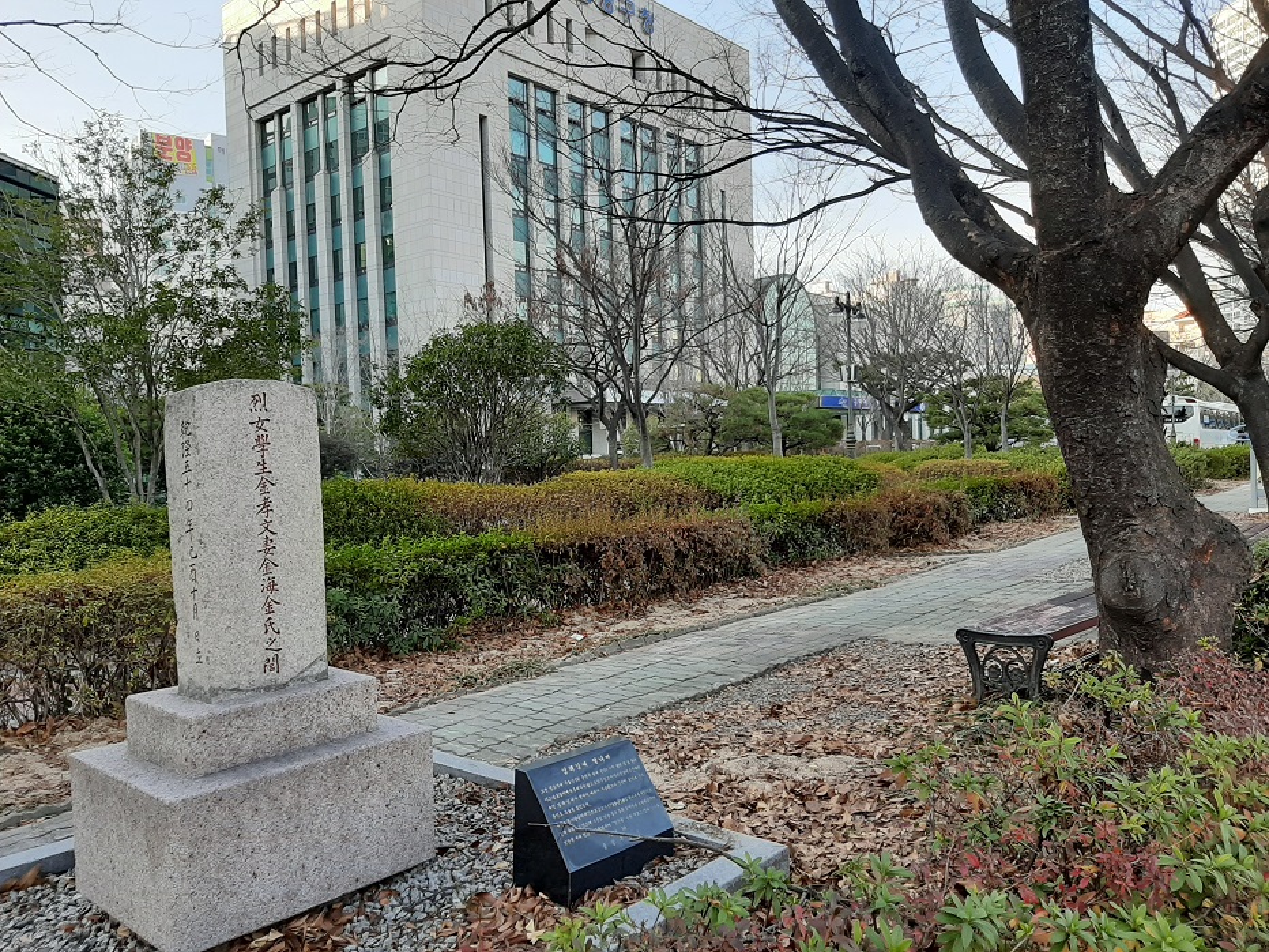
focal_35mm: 26
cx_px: 634
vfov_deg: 53.1
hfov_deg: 67.3
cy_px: 476
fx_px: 953
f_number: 1.7
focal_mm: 3.93
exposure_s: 1/231
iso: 40
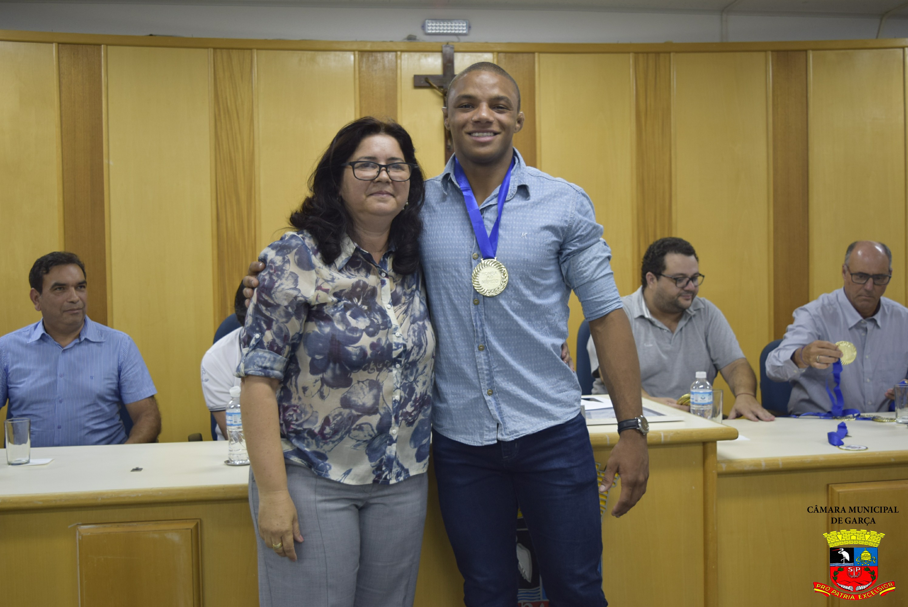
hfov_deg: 49.5
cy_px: 304
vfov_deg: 34.3
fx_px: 984
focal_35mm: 39
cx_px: 454
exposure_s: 1/60
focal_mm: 26
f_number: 4
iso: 450
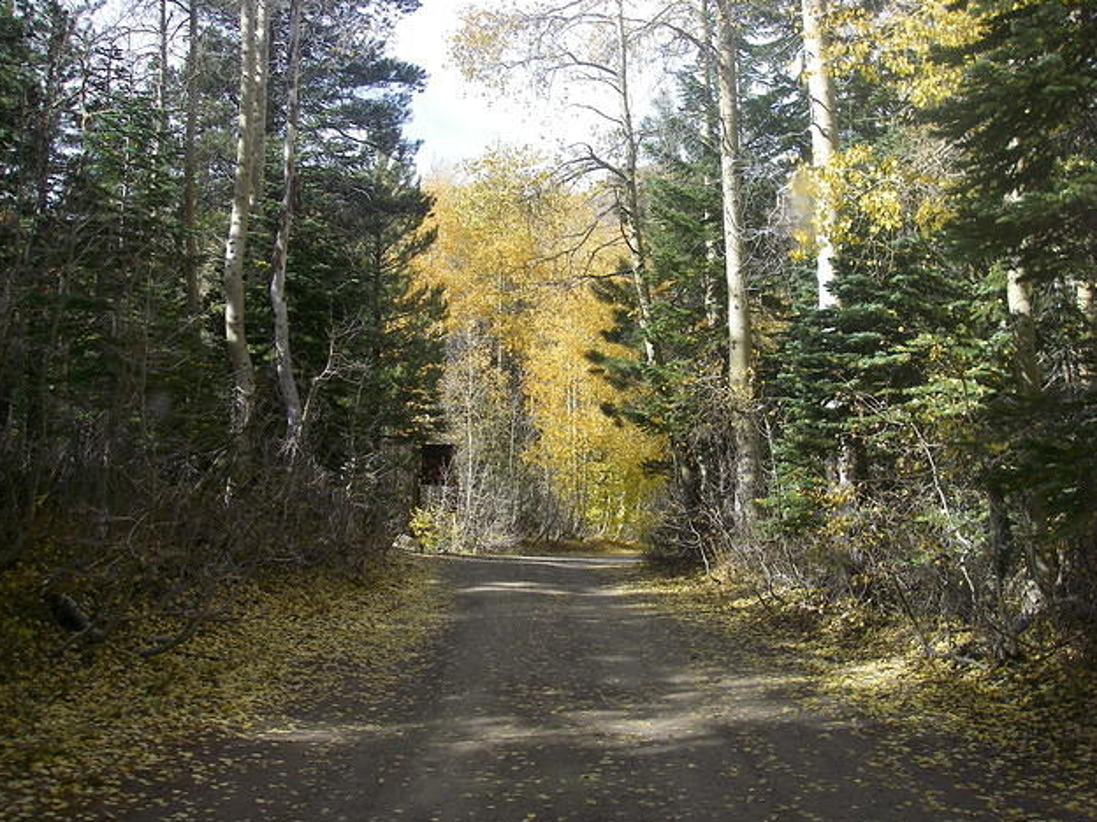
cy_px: 409
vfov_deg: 36.8
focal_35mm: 39
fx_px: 1236
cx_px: 554
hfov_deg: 47.9
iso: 64
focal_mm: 6.3
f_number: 3.3
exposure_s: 1/250
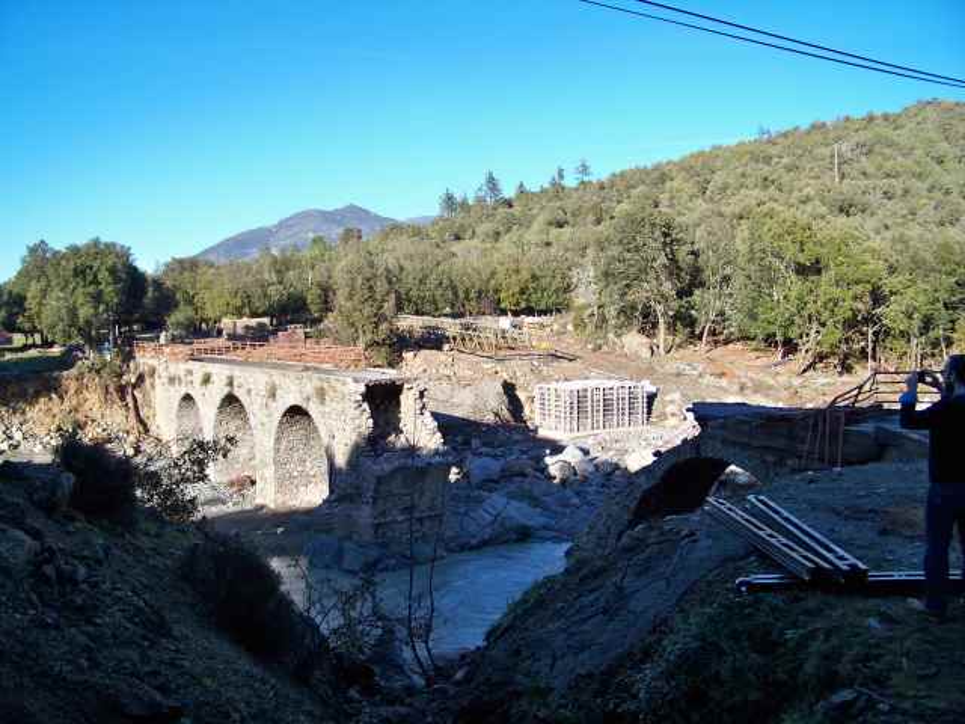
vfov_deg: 42.9
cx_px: 482
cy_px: 362
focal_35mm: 33
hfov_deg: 55.4
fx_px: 920
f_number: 2.8
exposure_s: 1/400
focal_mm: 5.85
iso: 64
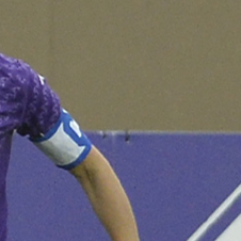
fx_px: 7105
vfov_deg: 1.9
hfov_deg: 1.9
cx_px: 12
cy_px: 321
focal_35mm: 902
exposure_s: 1/800
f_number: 5.6
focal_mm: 200
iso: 2000
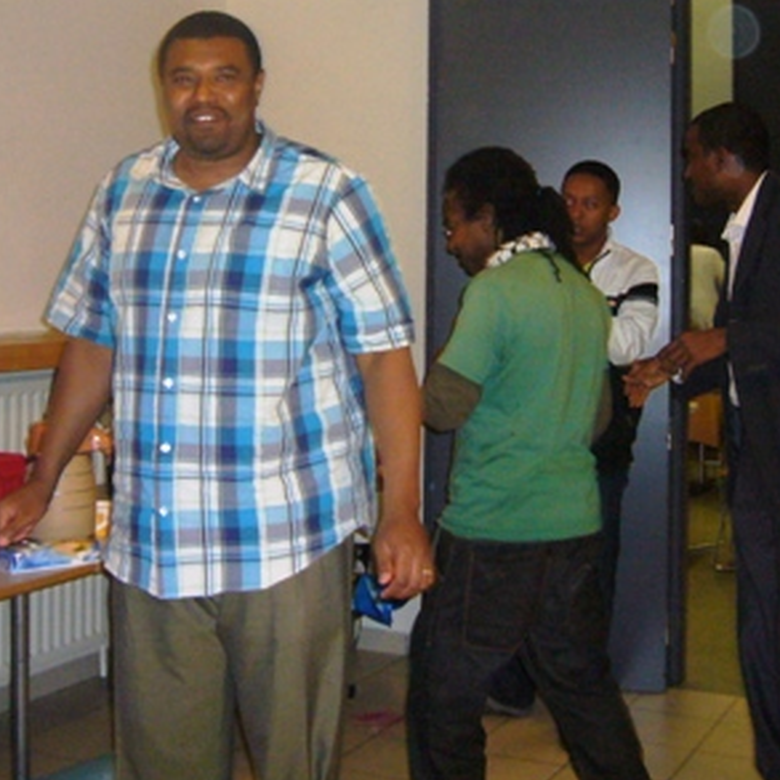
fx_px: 1377
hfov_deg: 31.6
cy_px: 237
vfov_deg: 31.3
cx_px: 405
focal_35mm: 54
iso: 200
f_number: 2.8
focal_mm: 4.6
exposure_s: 1/30
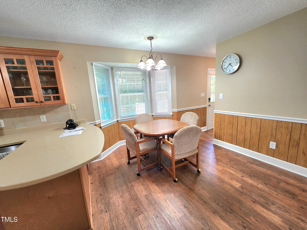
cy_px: 115
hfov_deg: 106.2
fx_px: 115
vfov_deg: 89.9
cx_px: 154
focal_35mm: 13
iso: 200
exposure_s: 1/60.2
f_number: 2.2
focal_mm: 2.2
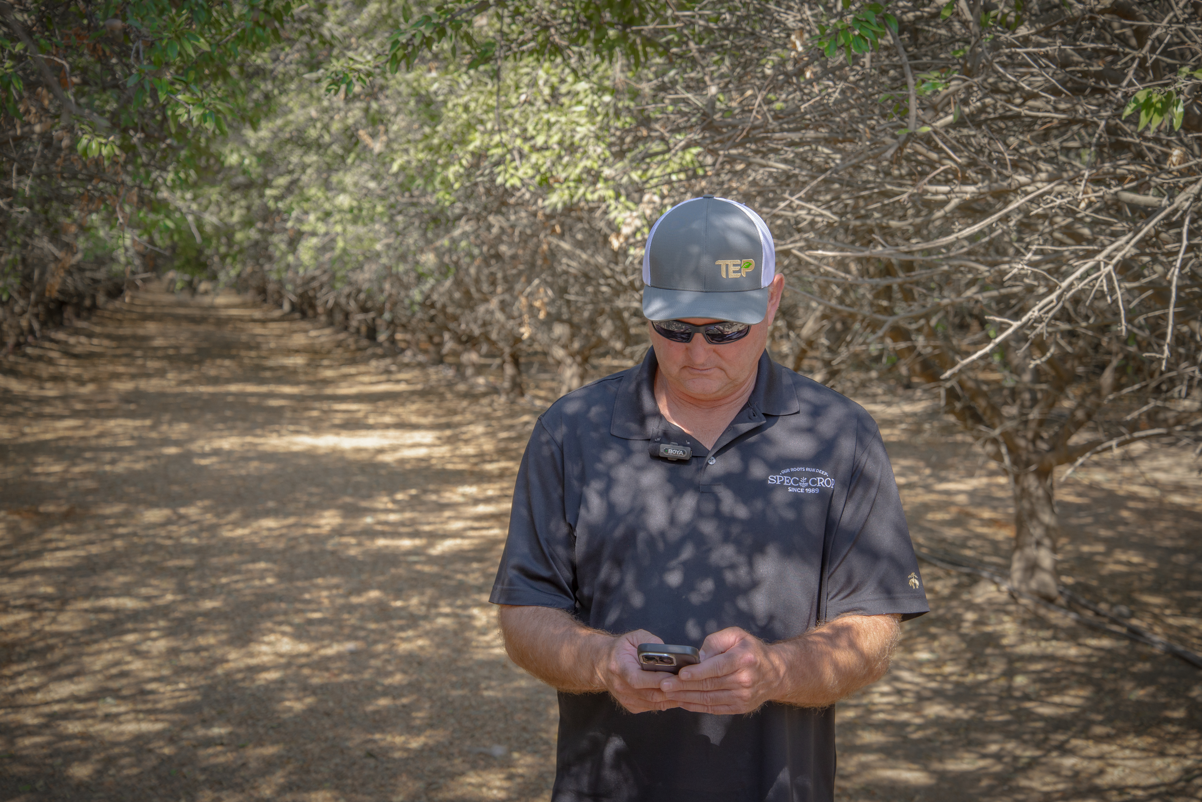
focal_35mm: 62
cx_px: 601
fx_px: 2071
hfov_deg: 32.4
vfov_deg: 21.9
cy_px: 401
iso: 200
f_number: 6.3
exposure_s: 1/160
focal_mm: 62
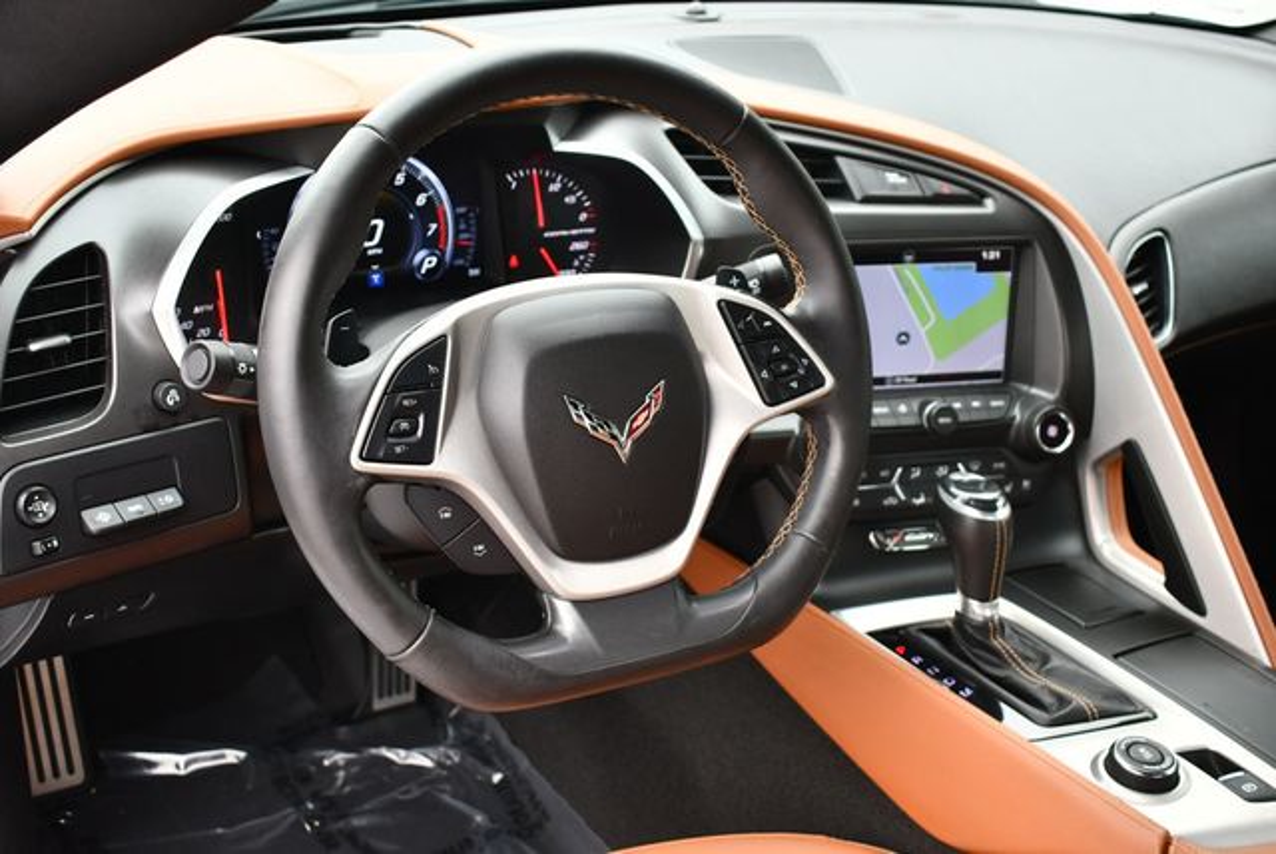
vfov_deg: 30.6
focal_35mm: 44
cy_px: 427
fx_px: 1561
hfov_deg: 44.5
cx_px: 638
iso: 450
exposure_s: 1/250
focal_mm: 22
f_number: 3.8
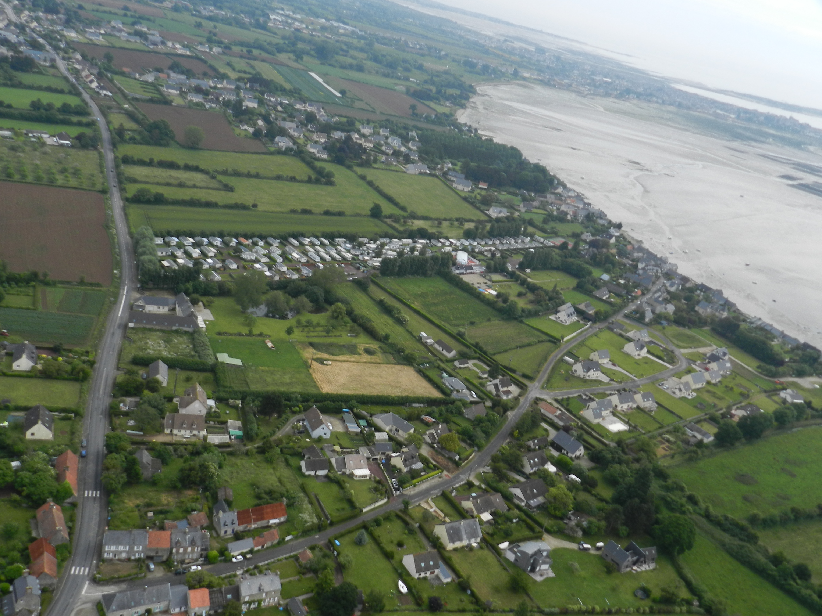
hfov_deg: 55.3
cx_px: 399
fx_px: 784
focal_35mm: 33
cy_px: 317
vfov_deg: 42.9
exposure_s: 1/1250
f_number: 3.7
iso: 160
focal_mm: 5.6
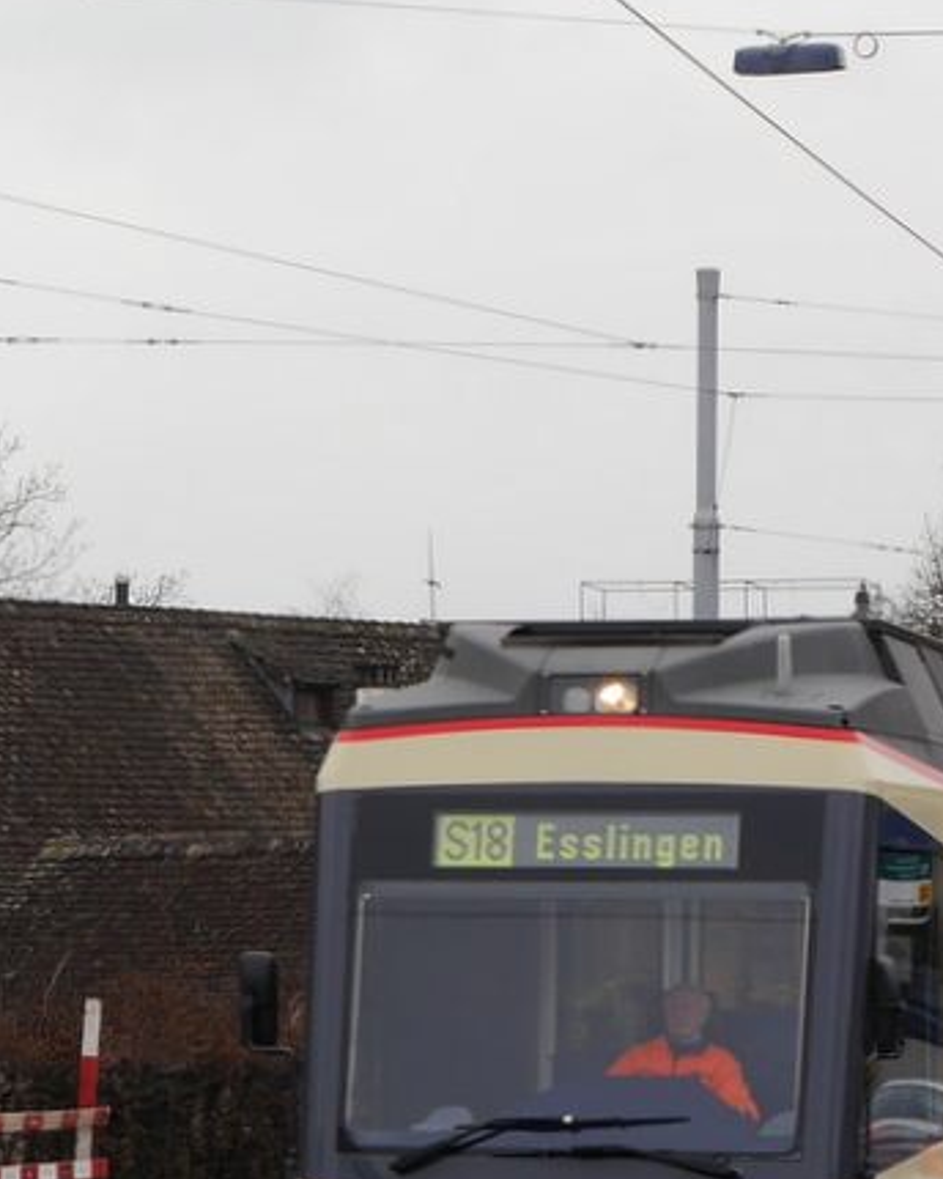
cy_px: 923
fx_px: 3838
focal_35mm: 110
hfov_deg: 13.9
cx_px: 795
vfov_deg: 17.3
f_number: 5.6
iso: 160
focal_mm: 22
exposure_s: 1/160
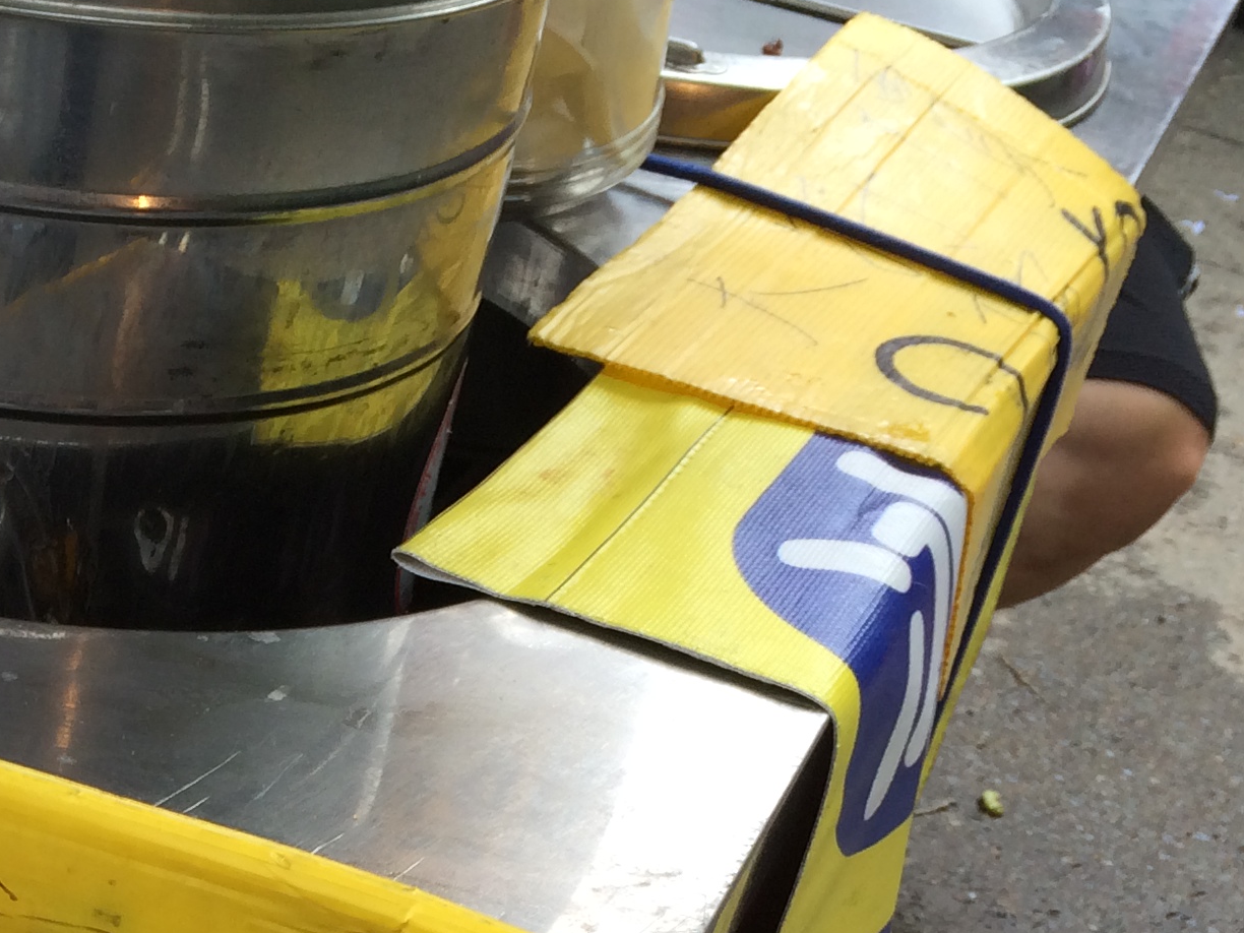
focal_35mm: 80
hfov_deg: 23.4
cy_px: 1229
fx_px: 2875
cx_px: 9
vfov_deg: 17.3
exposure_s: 1/238
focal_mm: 4.12
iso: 32
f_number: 2.2
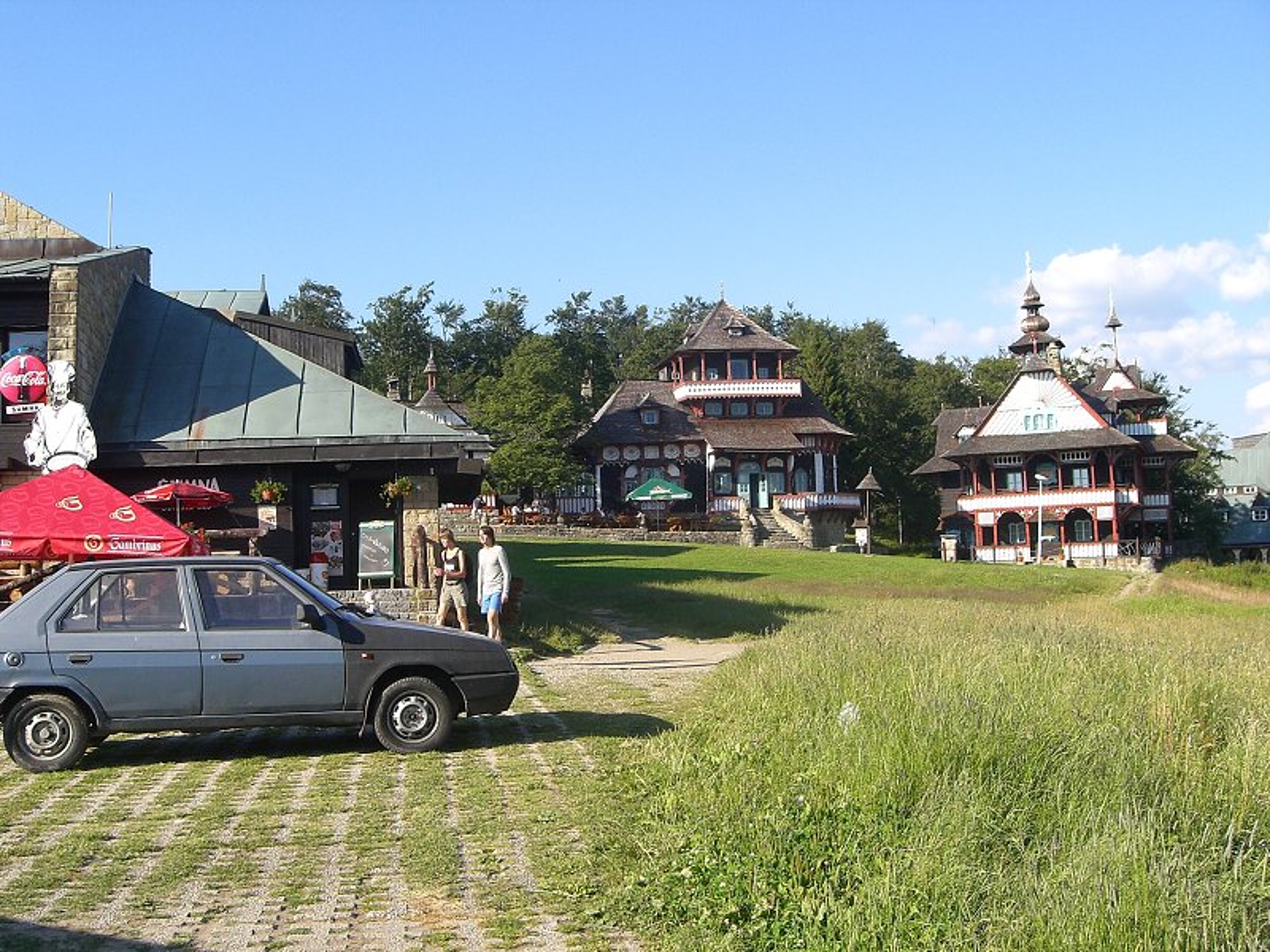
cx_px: 635
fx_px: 1394
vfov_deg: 37.7
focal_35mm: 38
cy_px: 476
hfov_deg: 49.0
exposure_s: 1/320
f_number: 4.4
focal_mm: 6.3
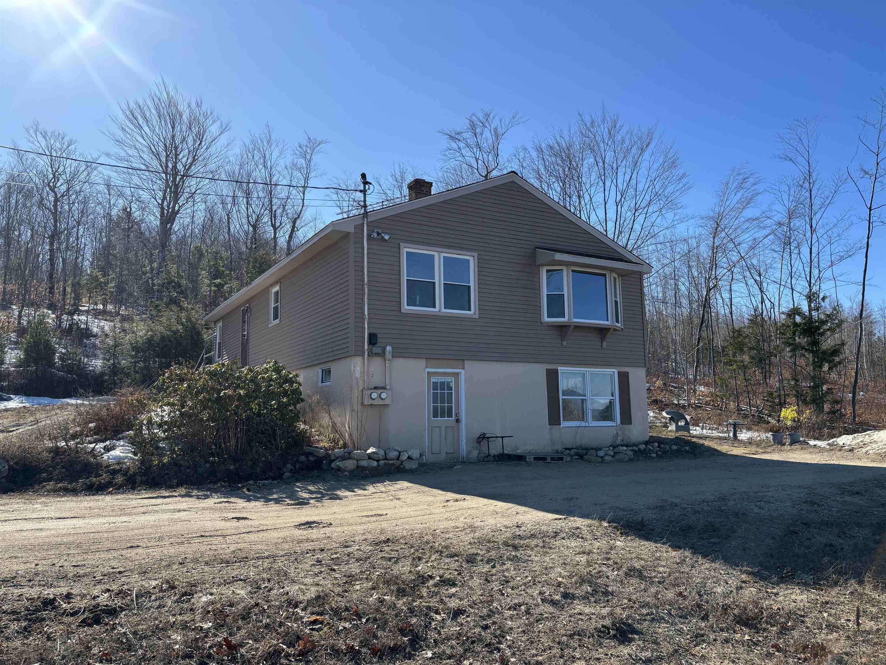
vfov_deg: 53.1
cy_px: 332
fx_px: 665
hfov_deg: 67.3
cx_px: 443
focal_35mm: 26
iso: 50
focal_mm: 5.96
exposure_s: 1/2398
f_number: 1.6
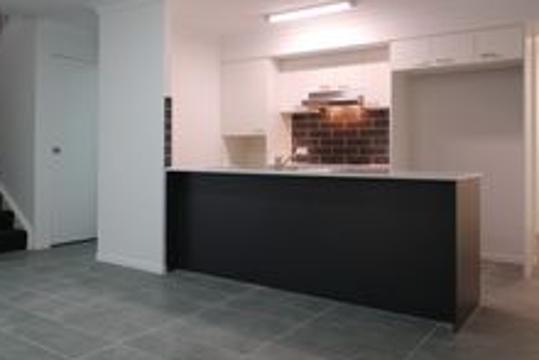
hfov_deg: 56.4
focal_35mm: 32
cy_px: 143
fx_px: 479
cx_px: 149
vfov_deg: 41.0
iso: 400
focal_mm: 10
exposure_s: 1/20
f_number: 4
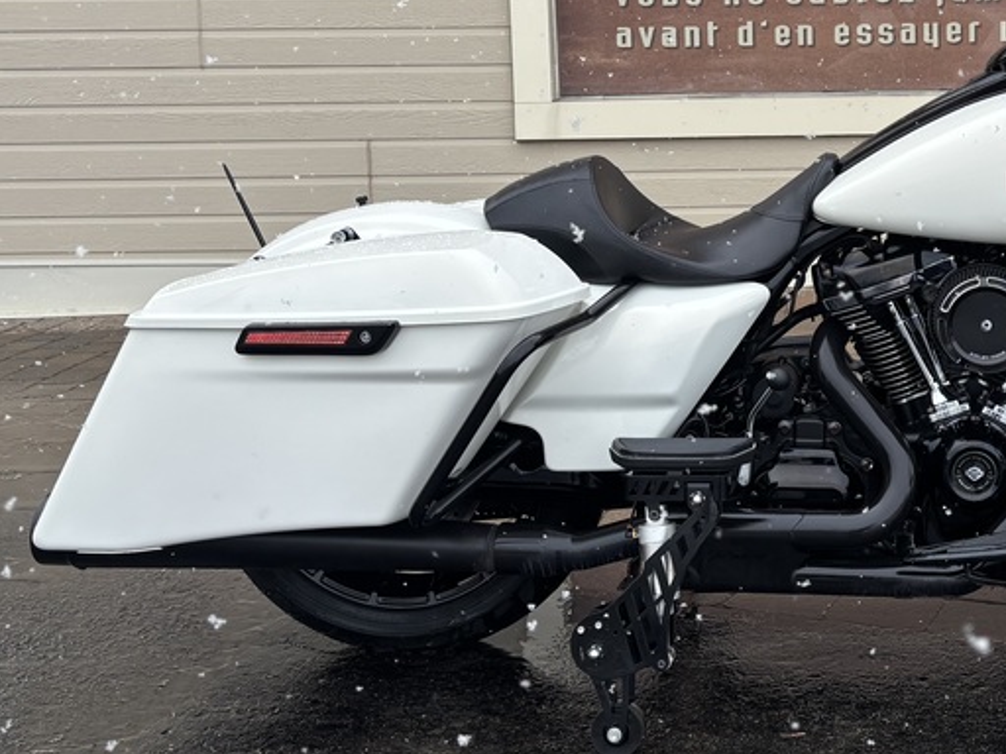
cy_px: 141
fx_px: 1511
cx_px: 865
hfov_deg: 35.1
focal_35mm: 52
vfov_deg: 27.4
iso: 50
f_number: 1.6
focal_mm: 5.96
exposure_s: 1/1783
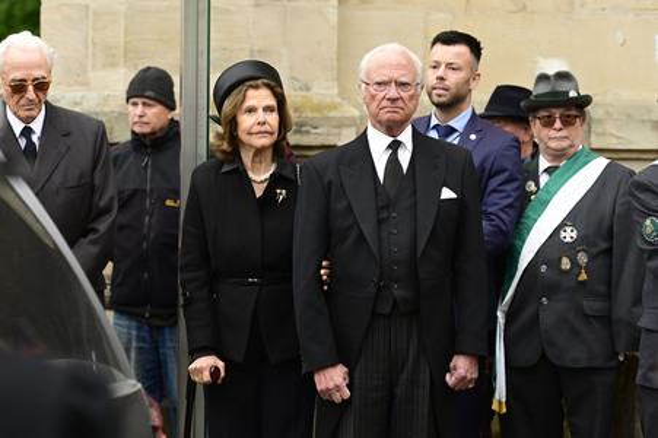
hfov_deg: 17.1
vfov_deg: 11.4
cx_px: 329
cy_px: 219
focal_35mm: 120
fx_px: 2192
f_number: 4
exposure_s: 1/500
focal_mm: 120
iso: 800
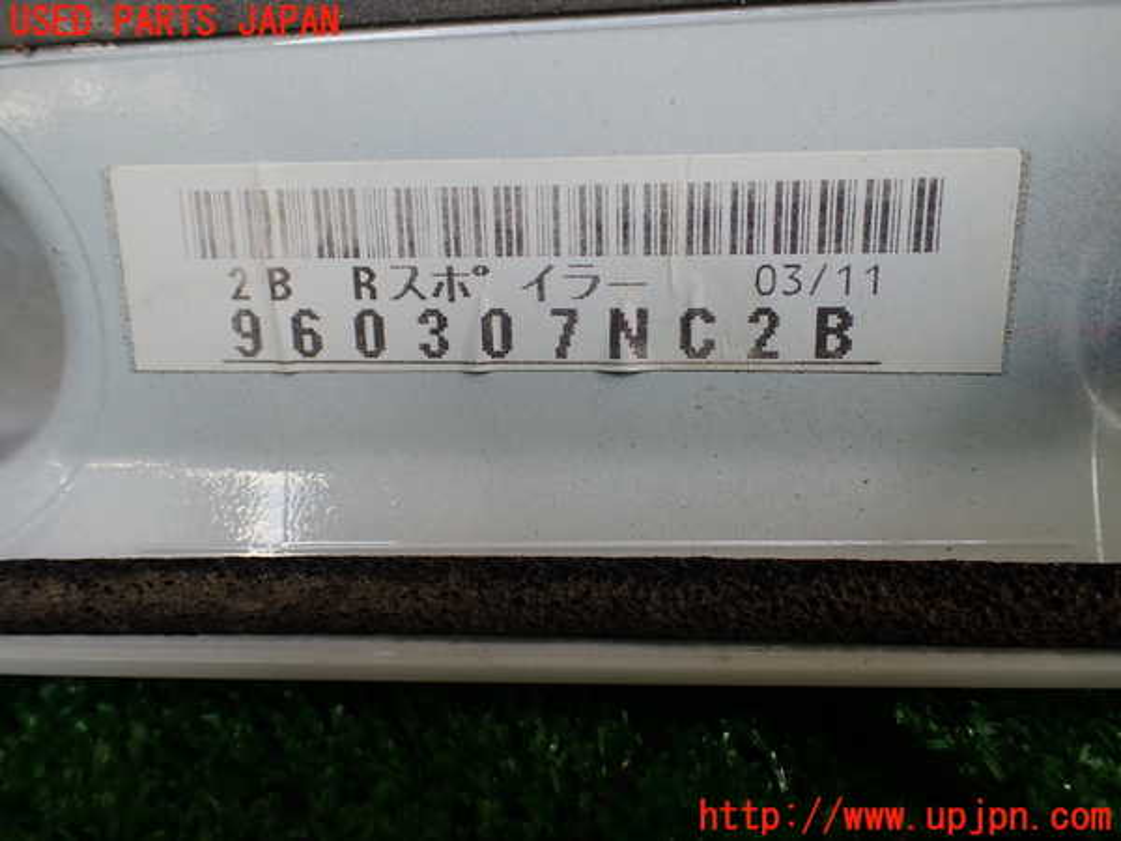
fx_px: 972
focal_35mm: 30
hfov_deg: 60.0
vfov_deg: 46.8
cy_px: 420
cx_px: 560
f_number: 2.3
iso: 125
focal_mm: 5.4
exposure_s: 1/125
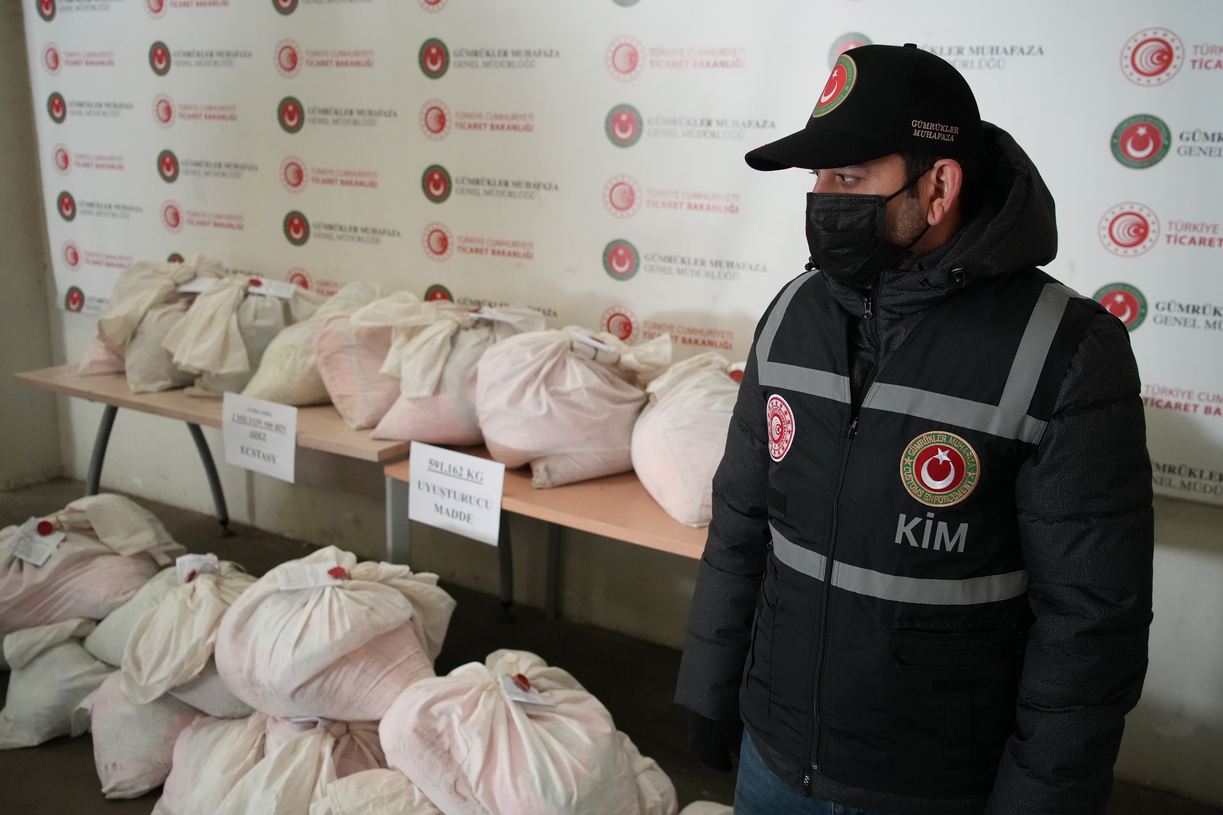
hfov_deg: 57.2
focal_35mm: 33
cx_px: 612
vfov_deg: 40.0
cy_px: 408
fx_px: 1121
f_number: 4
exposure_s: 1/160
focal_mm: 33
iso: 5000
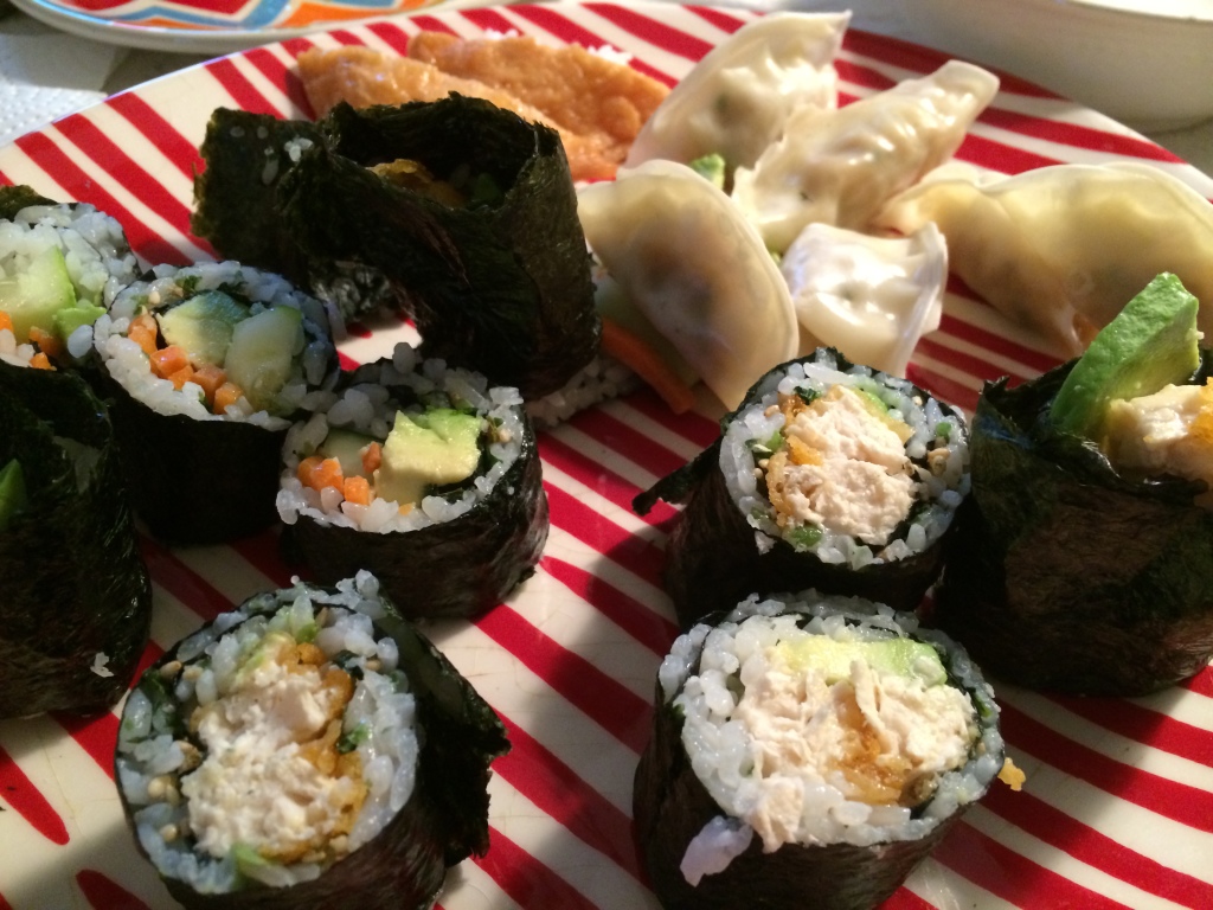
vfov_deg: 46.8
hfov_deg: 60.0
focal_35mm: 30
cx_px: 606
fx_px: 1051
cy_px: 455
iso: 320
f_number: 2.2
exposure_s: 1/20
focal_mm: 4.12
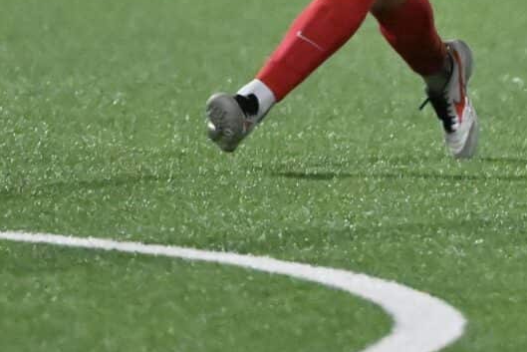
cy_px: -306
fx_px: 11333
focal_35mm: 774
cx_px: 844
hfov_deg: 2.7
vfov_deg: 1.8
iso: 10000
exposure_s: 1/1250
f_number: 3.2
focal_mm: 200
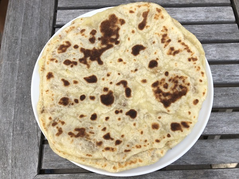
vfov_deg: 49.7
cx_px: 120
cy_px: 90
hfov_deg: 63.4
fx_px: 193
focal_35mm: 28
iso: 20
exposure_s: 1/842
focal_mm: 3.99
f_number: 1.8
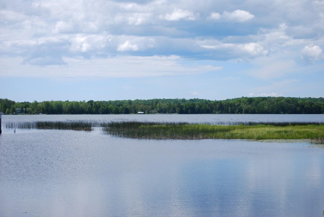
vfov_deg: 16.6
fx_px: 743
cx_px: 162
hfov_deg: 24.6
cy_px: 108
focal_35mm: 82
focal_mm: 55
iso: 200
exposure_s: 1/1250
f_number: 5
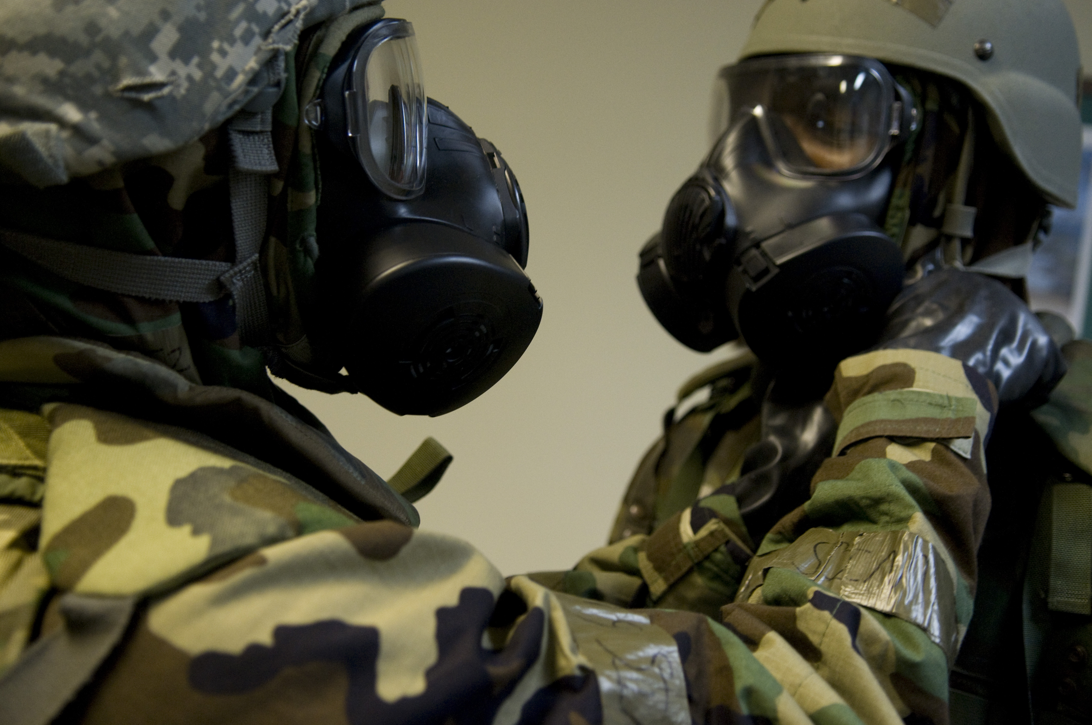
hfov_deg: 49.6
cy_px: 362
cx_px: 546
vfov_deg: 34.1
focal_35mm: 39
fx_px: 1182
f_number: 2.8
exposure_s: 1/125
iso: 800
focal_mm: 26
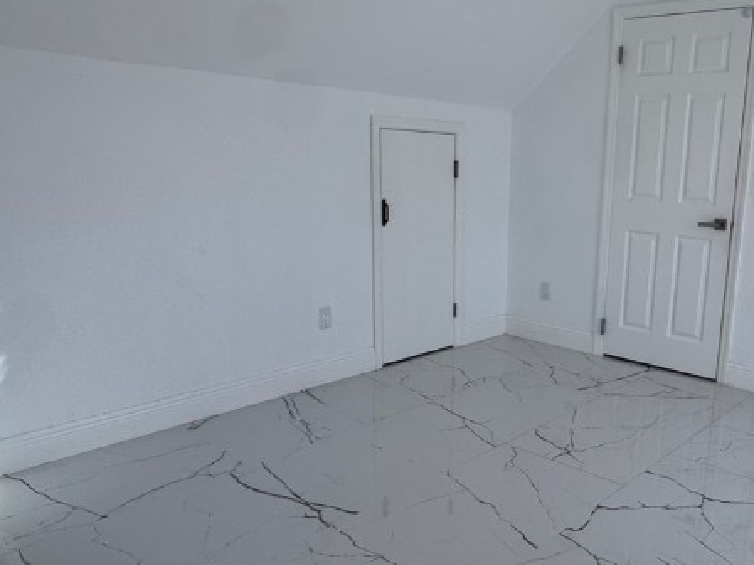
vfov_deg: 44.1
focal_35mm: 32
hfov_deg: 55.1
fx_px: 697
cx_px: 530
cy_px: 308
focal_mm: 2.22
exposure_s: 1/276
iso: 40
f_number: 2.2
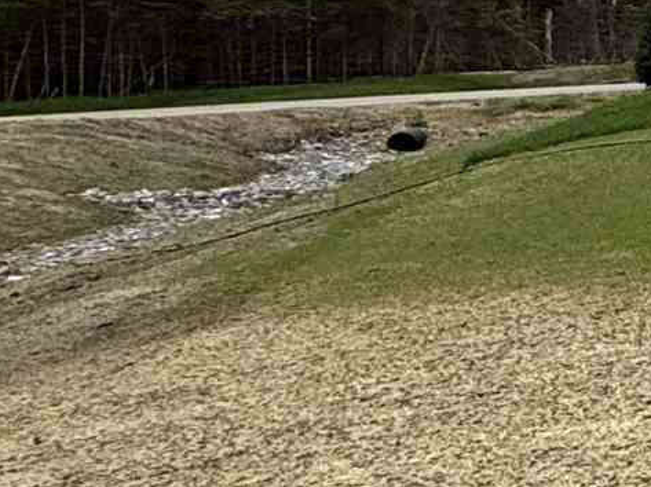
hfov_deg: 11.6
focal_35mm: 91
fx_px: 1710
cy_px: 8
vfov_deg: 15.9
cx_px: 1935
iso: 50
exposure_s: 1/2165
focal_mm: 2.22
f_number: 2.2
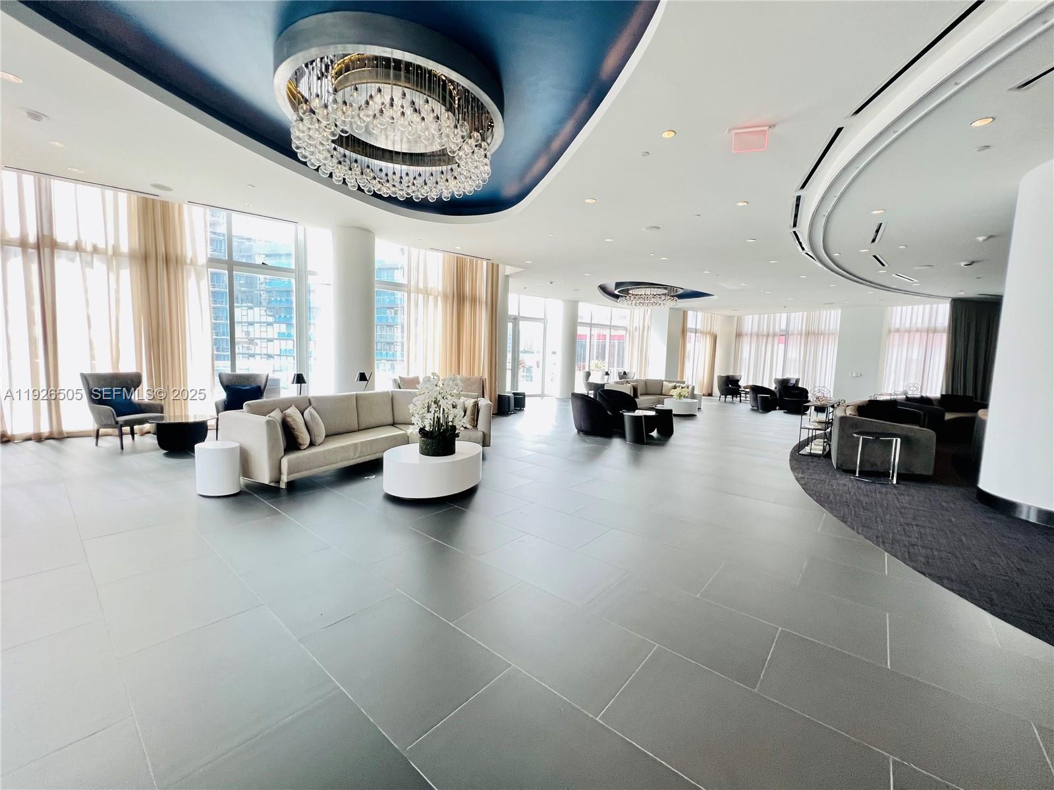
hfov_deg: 106.2
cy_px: 395
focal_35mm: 13
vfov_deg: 89.9
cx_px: 527
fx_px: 396
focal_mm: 1.57
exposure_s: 1/99
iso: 200
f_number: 1.8
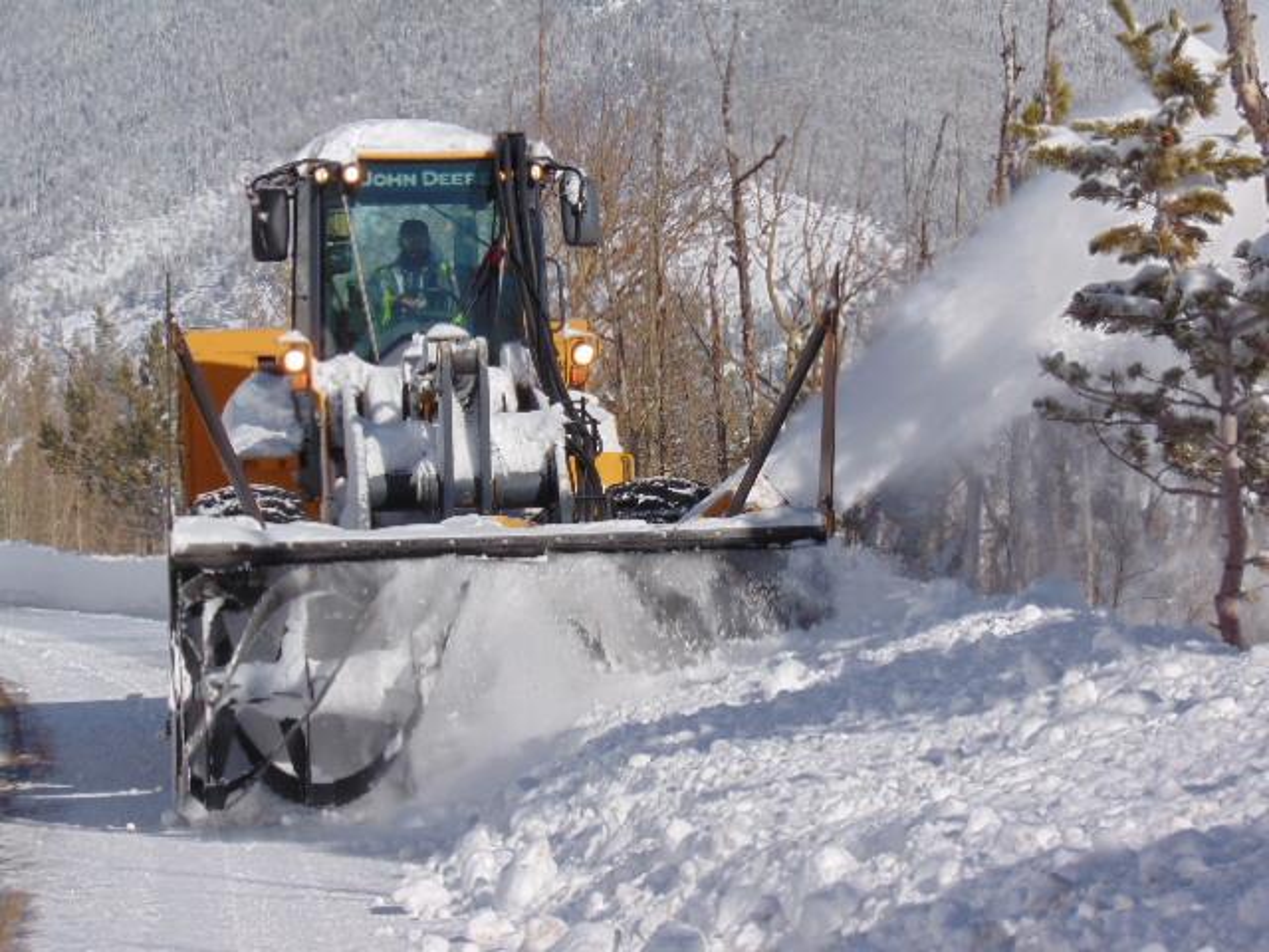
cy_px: 476
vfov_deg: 11.1
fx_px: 4876
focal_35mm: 133
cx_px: 634
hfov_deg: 14.8
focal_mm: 23.9
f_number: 10.3
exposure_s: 1/320
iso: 80
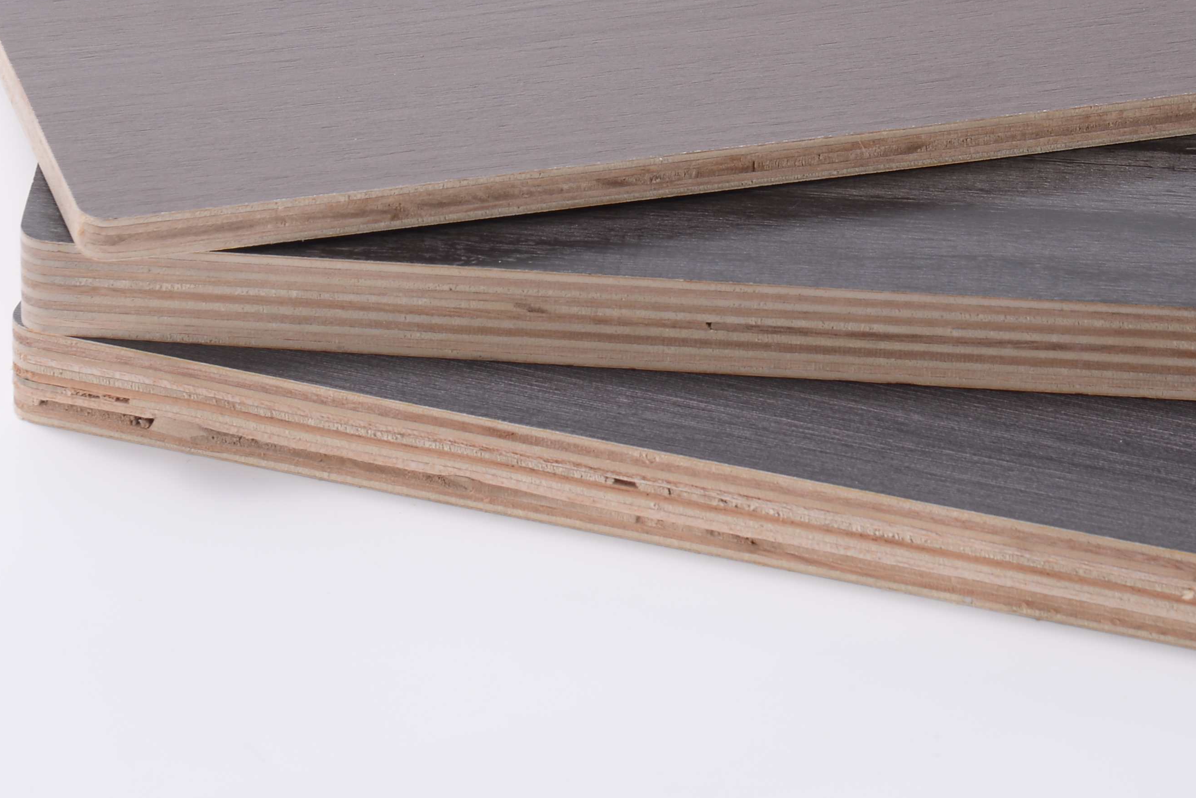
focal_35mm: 255
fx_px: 8475
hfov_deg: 8.1
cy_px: 236
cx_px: 859
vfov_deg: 5.4
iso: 160
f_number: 11
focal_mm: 112
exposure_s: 1/100
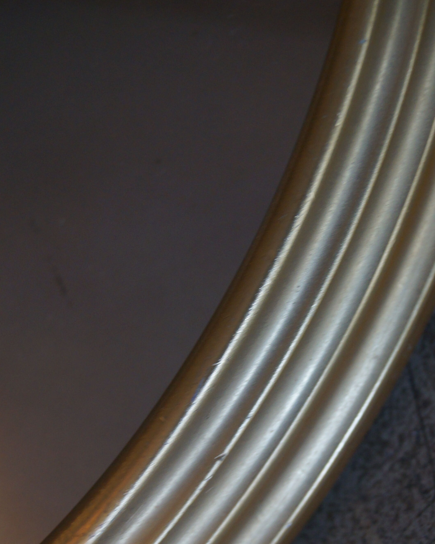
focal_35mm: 90
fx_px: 1448
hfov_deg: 17.1
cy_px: 425
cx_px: 279
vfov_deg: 21.0
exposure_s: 1/60
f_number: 5
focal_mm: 35
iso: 640
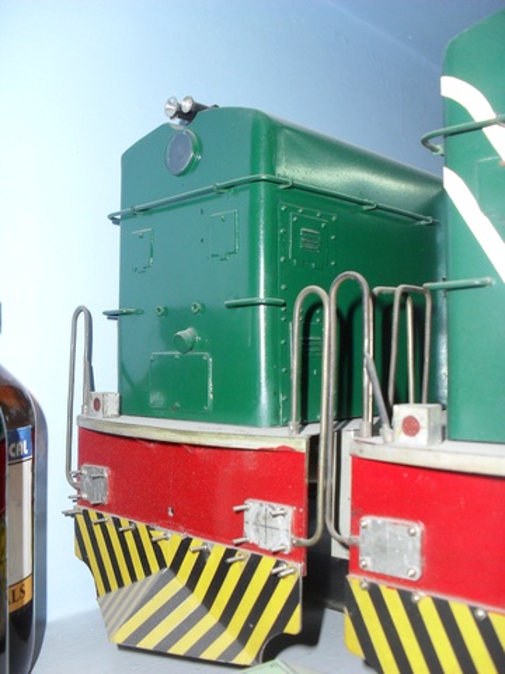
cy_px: 337
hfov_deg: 40.7
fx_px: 681
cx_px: 252
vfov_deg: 52.6
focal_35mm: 35
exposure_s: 1/45
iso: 200
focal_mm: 6.3
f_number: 3.2
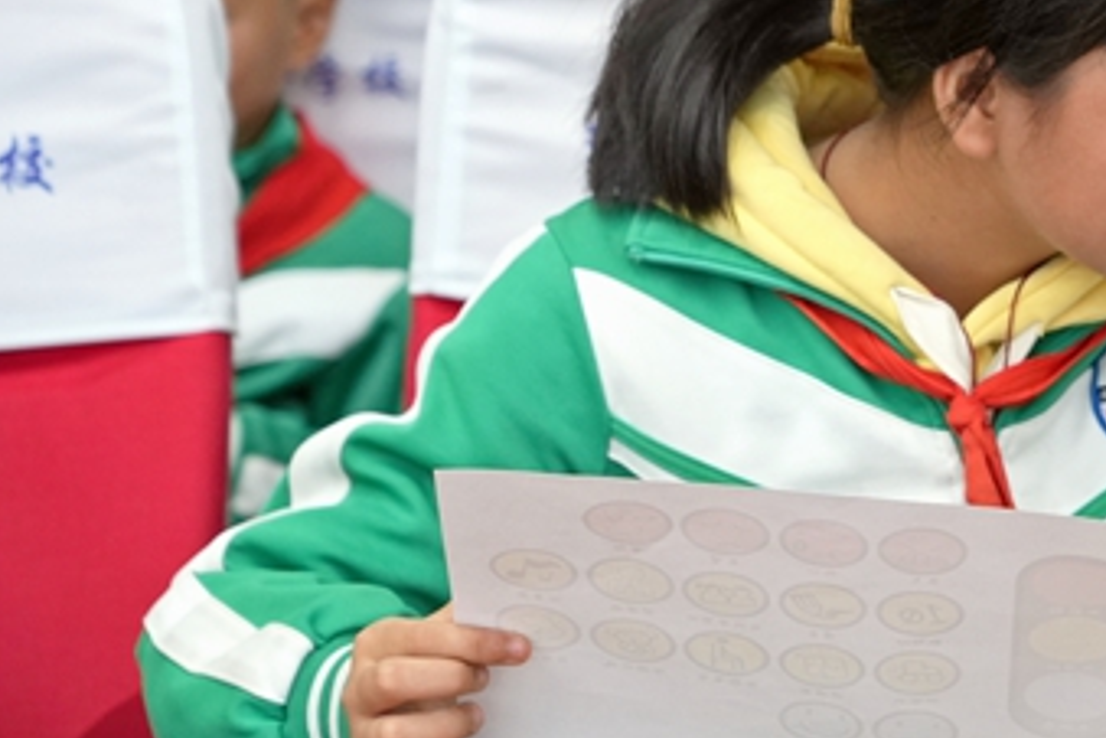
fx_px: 5652
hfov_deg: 11.0
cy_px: 152
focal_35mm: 184
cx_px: 1302
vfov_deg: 7.5
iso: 1250
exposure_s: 1/125
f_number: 5.6
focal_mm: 78
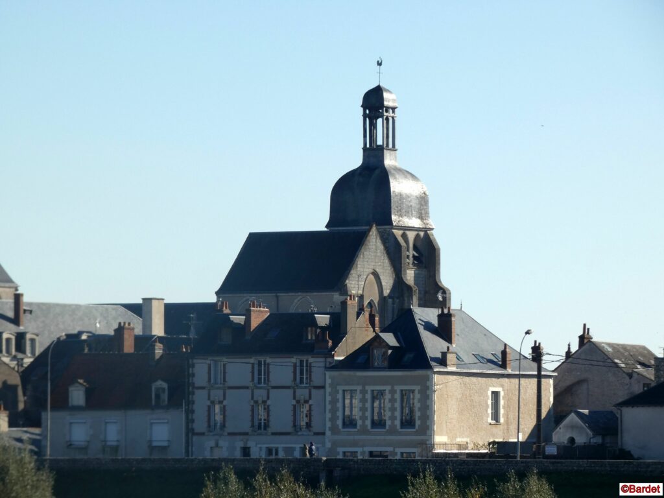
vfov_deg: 5.8
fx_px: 4949
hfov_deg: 7.7
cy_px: 249
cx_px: 332
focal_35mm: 258
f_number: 5.5
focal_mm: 46.2
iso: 80
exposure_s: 1/400
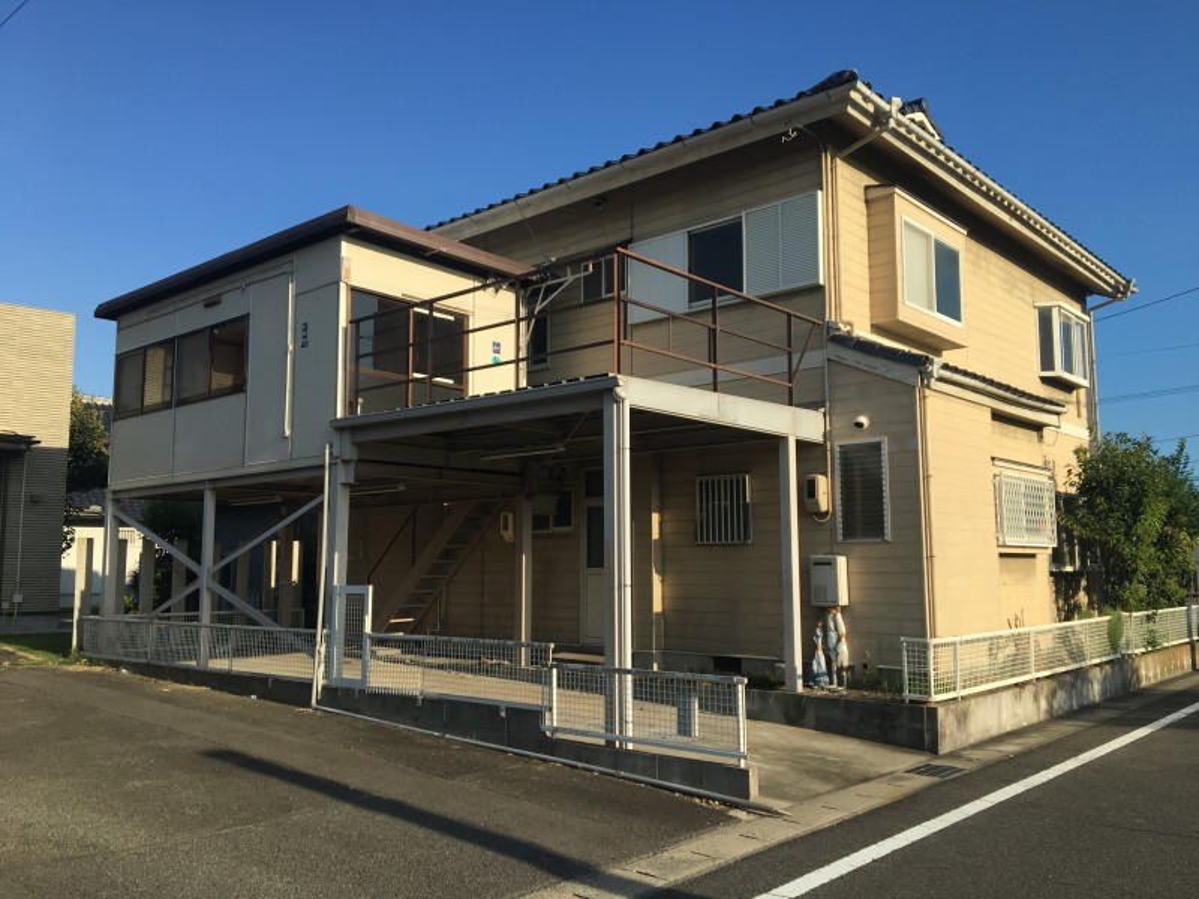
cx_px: 600
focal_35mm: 29
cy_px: 450
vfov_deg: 48.2
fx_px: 1004
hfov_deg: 61.7
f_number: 2.2
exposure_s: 1/1538
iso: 25
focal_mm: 4.15
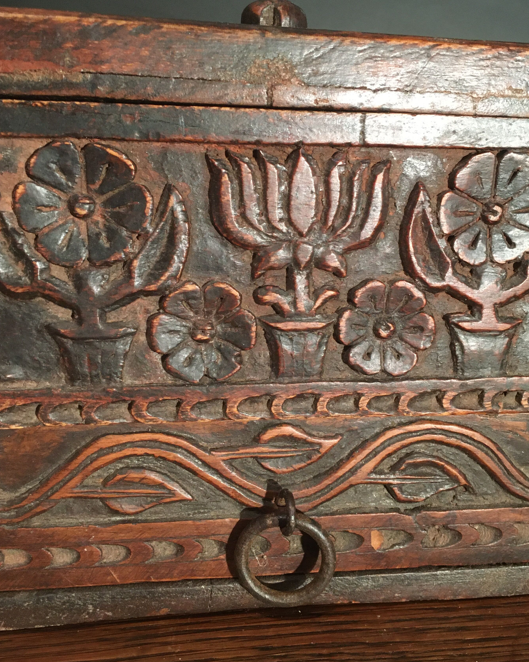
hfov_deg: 43.3
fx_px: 665
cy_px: 313
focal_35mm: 34
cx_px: 270
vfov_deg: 52.8
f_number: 2.2
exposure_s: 1/17
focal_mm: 4.15
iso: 200
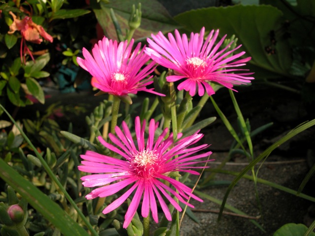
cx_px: 158
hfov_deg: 49.0
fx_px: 346
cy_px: 118
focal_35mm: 38
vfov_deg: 37.7
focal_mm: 9.7
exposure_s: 1/114
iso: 100
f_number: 7
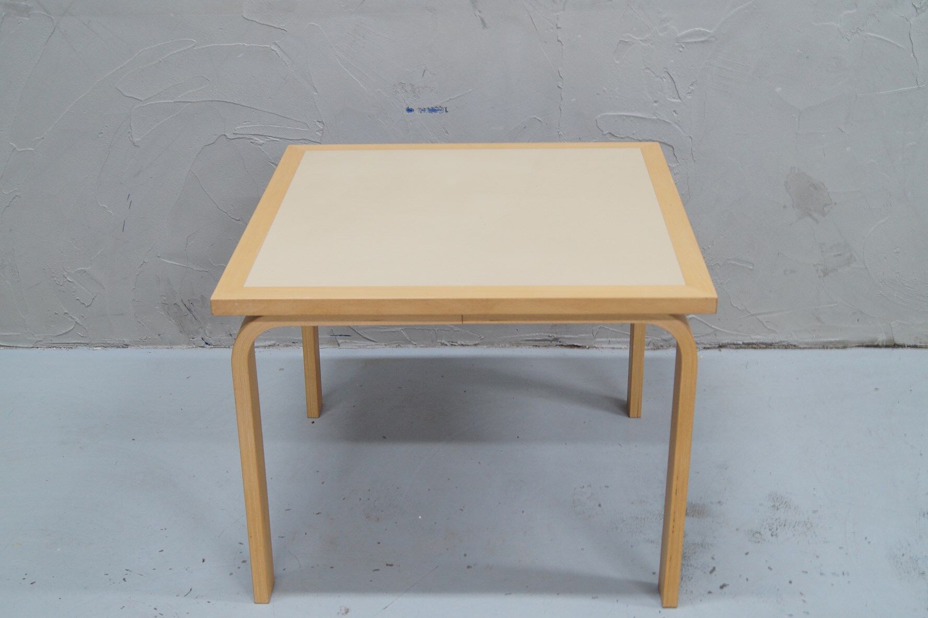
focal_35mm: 45
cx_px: 464
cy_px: 309
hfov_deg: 43.6
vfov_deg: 29.8
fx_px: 1159
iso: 400
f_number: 6.3
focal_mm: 30
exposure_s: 1/6
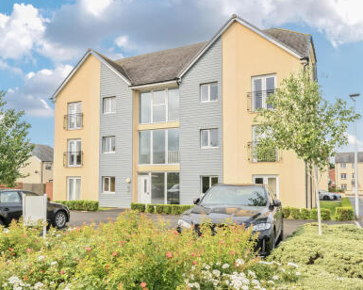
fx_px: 312
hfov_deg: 60.4
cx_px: 173
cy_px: 145
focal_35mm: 29
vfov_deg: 50.0
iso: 400
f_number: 8
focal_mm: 17
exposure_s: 1/400
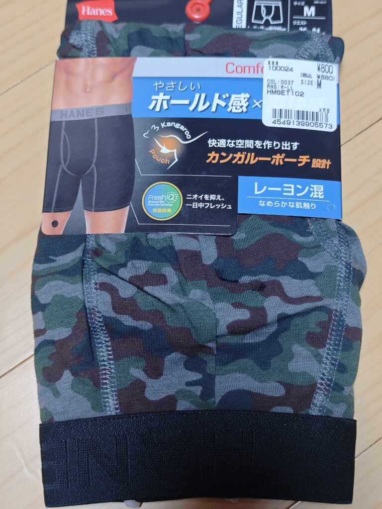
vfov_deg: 41.2
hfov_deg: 31.5
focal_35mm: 46
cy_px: 254
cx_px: 191
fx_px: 677
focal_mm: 8.72
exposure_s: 1/50
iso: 505
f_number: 2
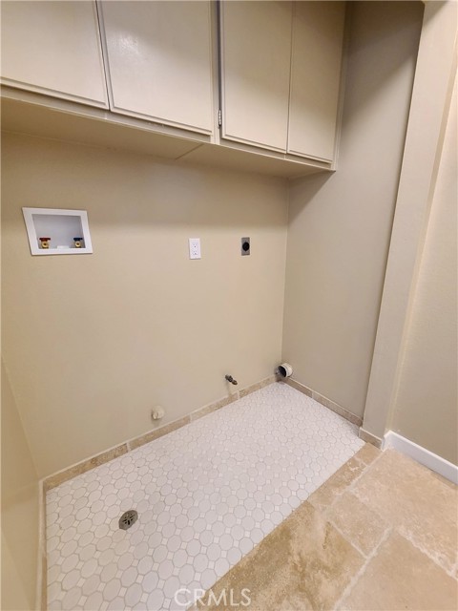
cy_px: 306
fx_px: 229
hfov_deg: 89.9
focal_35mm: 13
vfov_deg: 106.2
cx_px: 229
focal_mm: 2.2
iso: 320
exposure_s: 1/60
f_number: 2.2
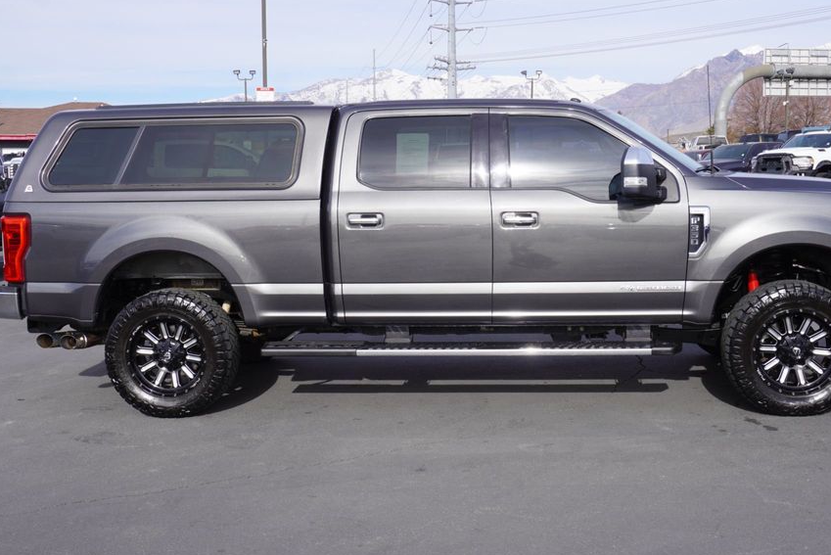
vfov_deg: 32.2
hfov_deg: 46.7
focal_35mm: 42
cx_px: 448
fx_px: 961
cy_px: 253
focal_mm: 23
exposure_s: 1/125
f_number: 10
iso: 100
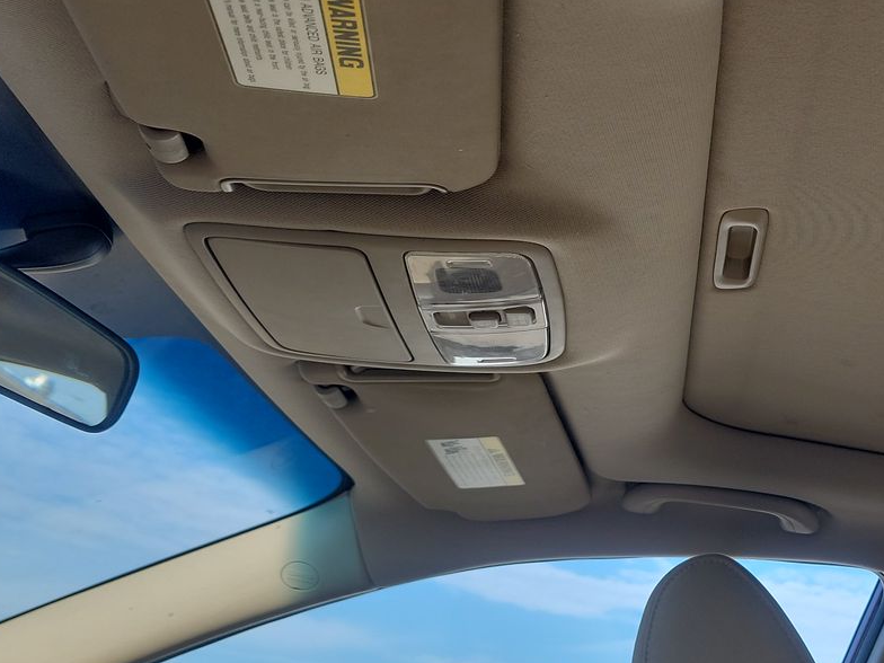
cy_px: 304
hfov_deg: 36.5
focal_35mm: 49
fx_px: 1251
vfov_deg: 29.7
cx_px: 796
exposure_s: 1/301
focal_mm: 6.7
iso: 50
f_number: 1.8
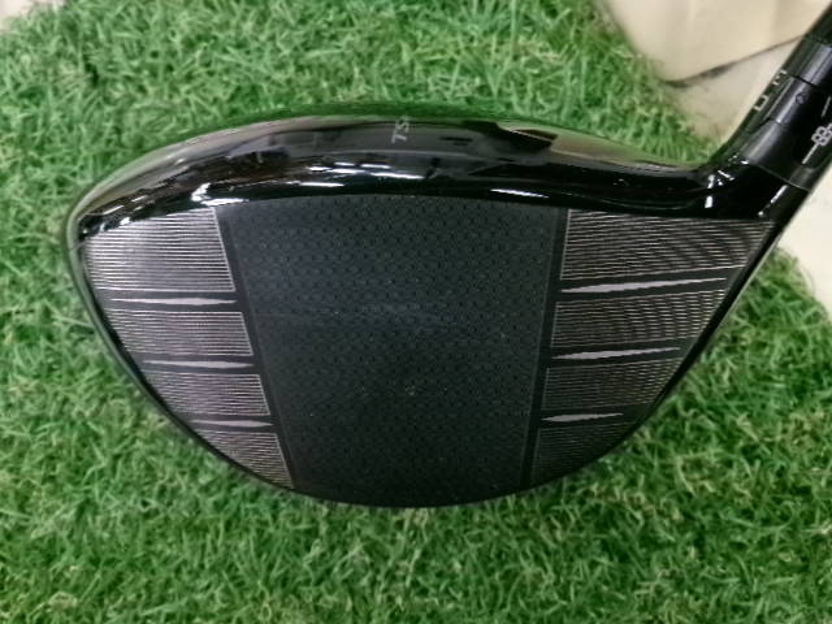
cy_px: 312
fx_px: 673
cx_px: 416
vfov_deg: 49.7
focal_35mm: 28
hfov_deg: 63.4
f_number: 3.9
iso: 800
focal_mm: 5.1
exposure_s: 1/34
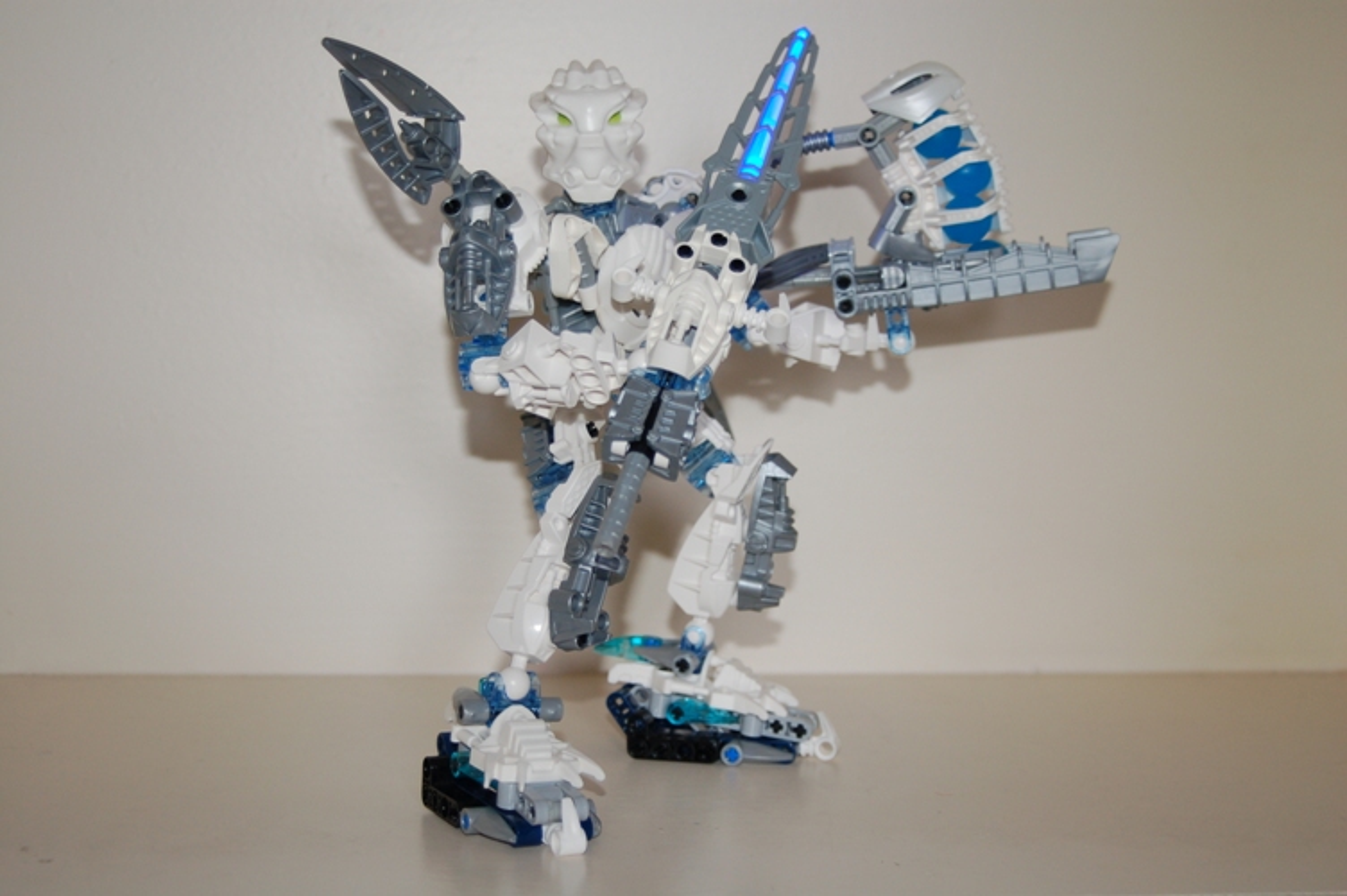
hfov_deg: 33.4
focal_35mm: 60
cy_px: 448
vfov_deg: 22.6
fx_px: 2243
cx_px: 674
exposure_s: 1/60
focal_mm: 40
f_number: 4.2
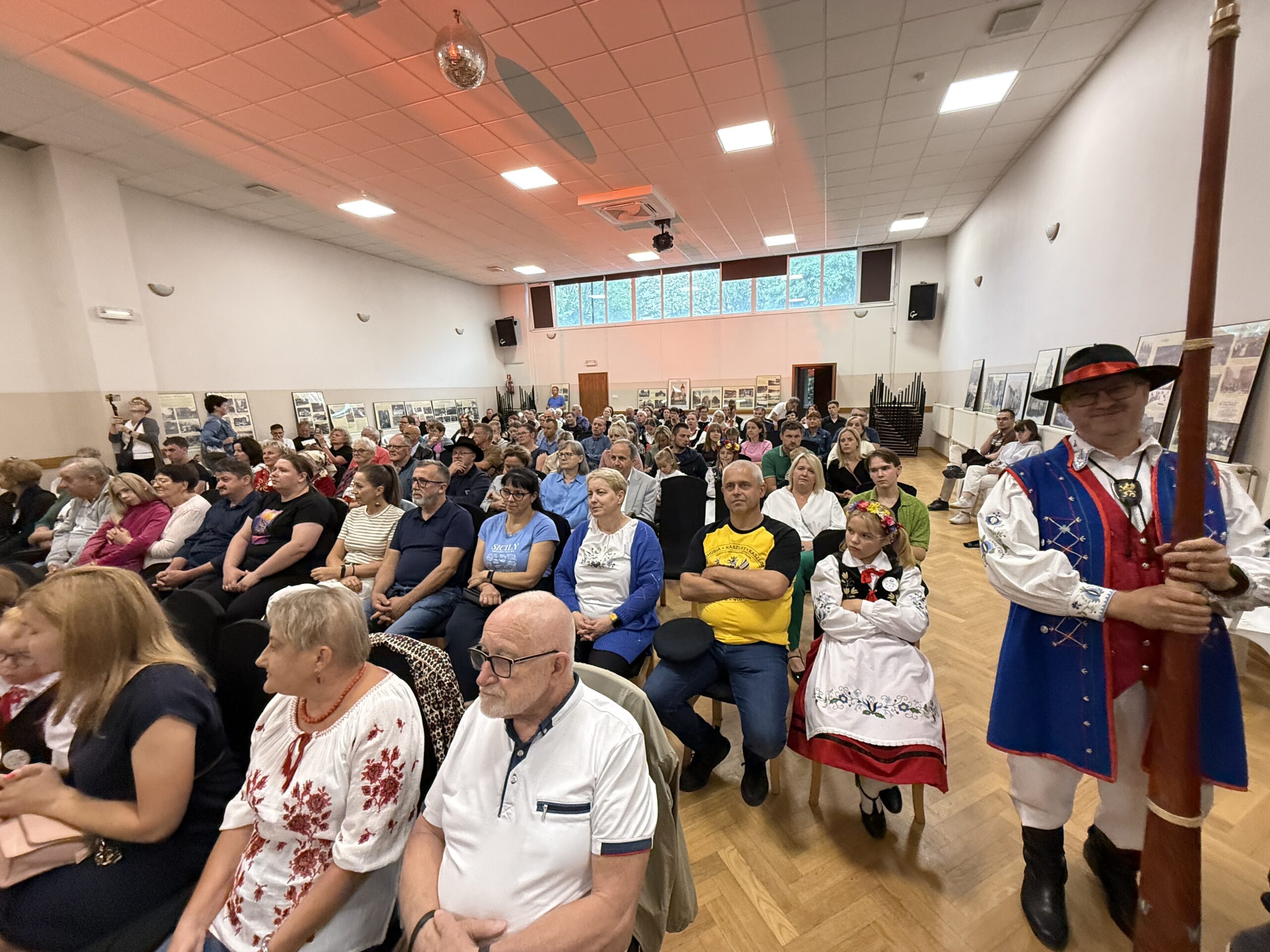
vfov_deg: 85.7
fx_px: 514
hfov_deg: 102.1
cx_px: 635
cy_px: 476
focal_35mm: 14
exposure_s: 1/100
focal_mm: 2.22
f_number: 2.2
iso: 500
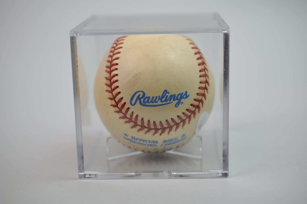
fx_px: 511
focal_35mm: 60
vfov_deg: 22.6
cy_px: 102
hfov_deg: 33.4
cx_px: 154
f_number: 4
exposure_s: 1/60
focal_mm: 40
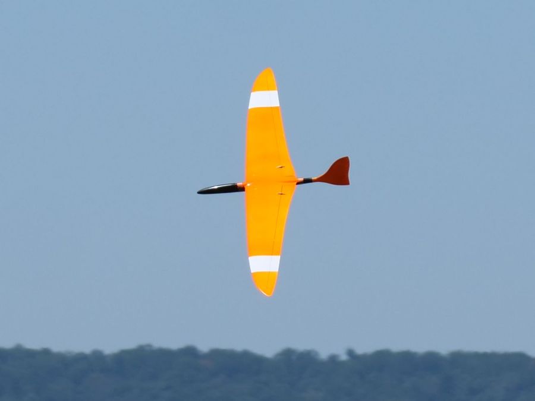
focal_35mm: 274
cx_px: 268
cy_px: 200
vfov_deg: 5.4
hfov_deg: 7.2
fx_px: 4235
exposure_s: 1/1000
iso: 200
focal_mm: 137
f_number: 7.1
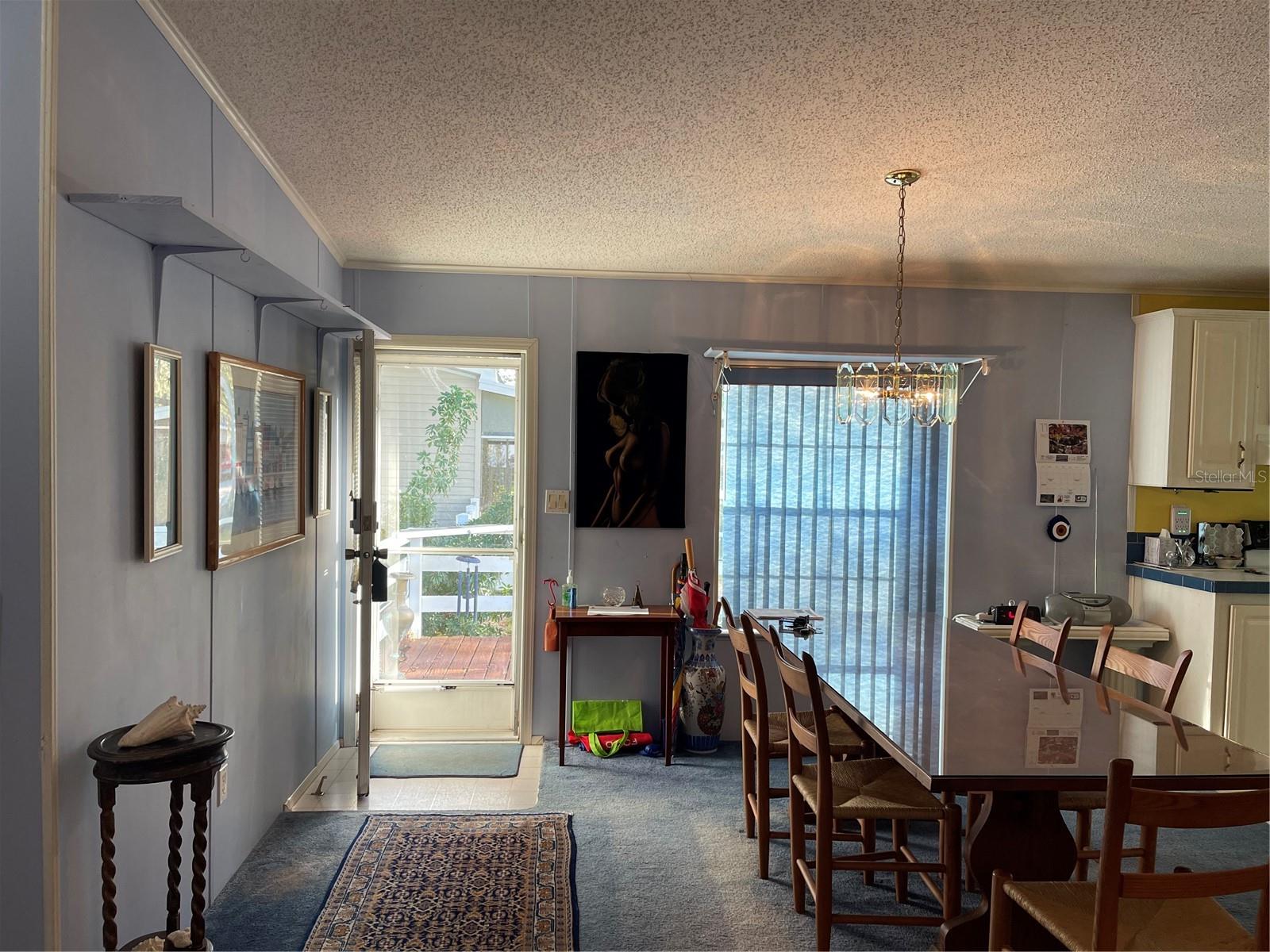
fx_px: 917
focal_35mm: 25
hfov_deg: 69.4
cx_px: 635
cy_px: 476
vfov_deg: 54.9
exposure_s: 1/120
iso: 100
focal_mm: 5.1
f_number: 1.6
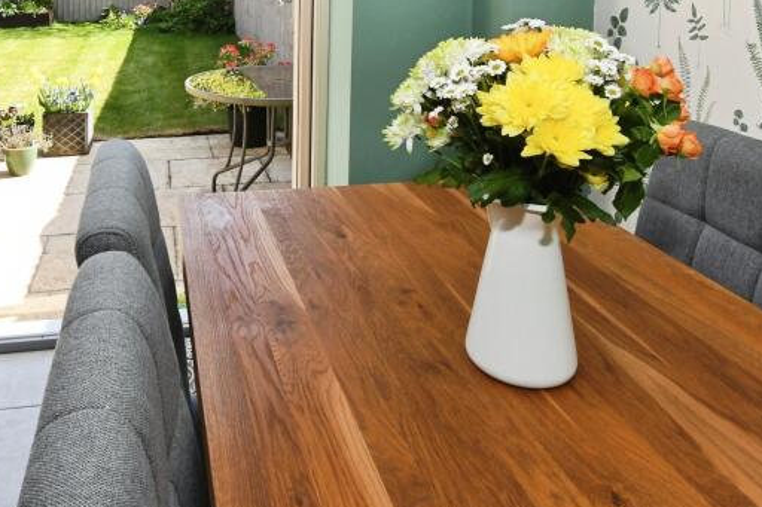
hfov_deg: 61.2
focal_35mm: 30
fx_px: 635
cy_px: 74
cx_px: 292
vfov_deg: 41.0
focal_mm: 10
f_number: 9
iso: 800
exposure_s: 1/250
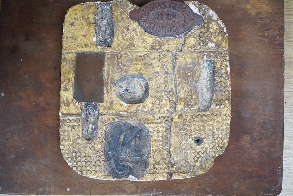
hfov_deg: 43.6
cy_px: 98
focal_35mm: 45
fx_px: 366
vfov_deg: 29.9
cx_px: 146
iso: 2500
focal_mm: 30
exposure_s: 1/250
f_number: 4
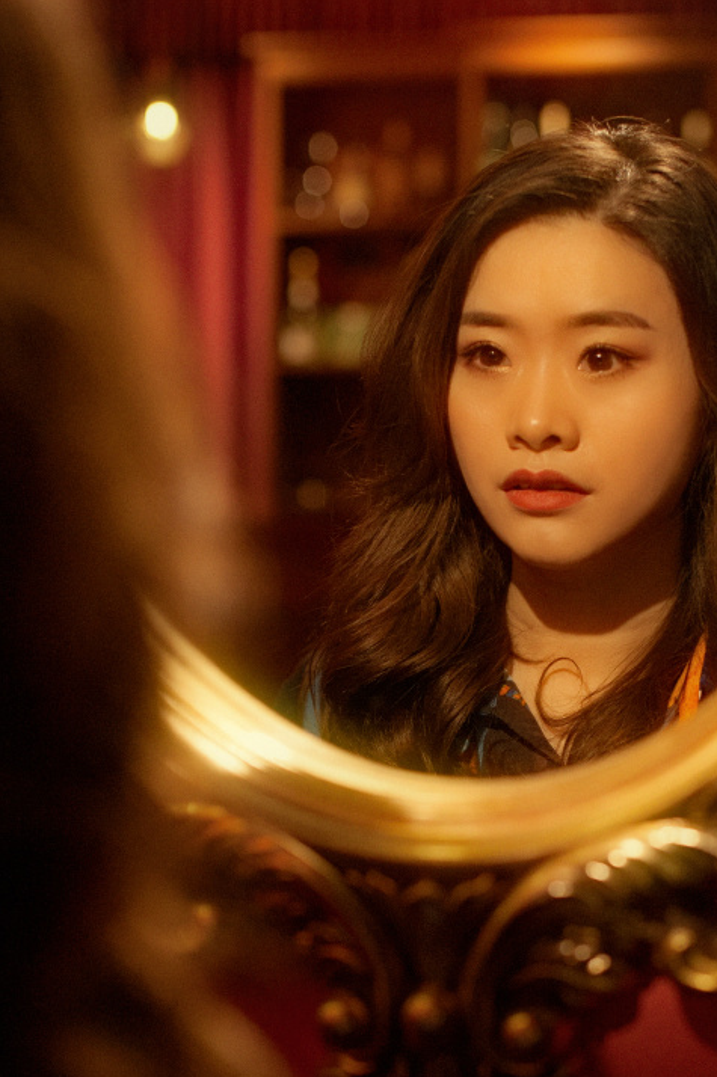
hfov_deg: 16.2
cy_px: 830
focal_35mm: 84
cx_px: 420
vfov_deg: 23.9
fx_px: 2513
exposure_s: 1/500
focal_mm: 50
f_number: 2.5
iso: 1250
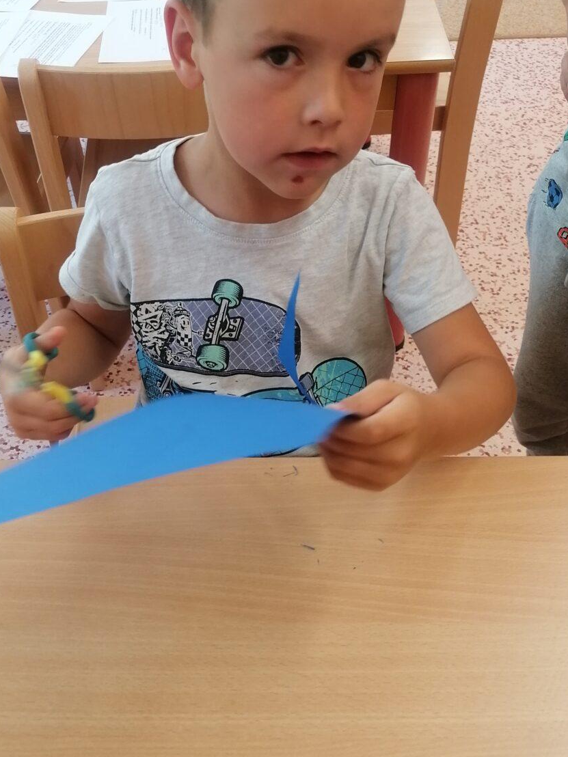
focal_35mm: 39
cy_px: 378
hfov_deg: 36.7
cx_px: 243
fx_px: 853
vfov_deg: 47.9
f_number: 1.8
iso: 160
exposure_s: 1/50
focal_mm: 4.75
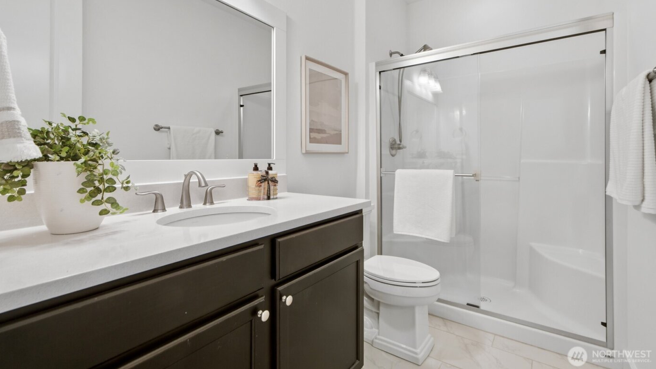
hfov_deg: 95.9
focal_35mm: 17
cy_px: 150
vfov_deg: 63.4
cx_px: 330
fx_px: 296
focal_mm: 16
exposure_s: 1/100
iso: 400
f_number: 9
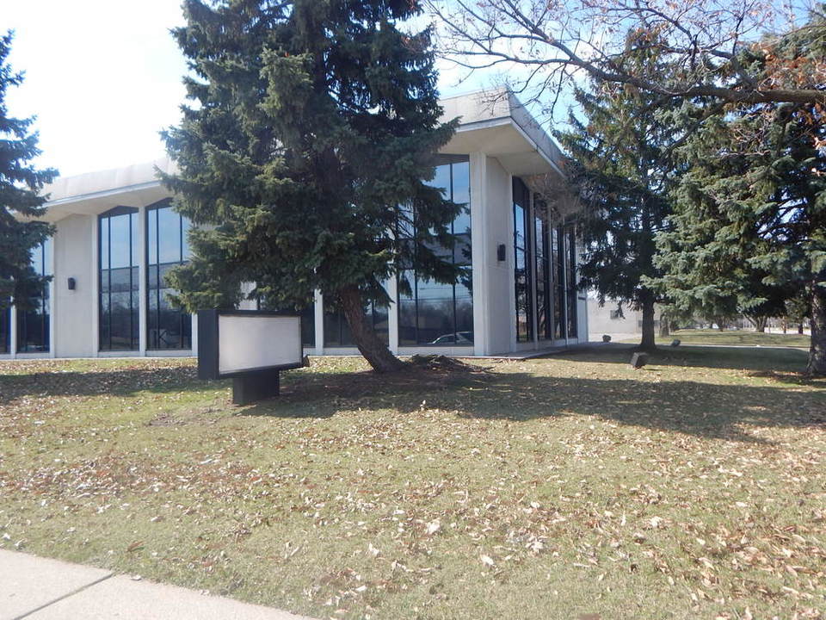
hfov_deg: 69.4
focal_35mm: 25
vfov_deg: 54.9
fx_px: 597
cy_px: 310
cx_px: 413
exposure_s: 1/800
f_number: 3.1
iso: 125
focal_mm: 4.5
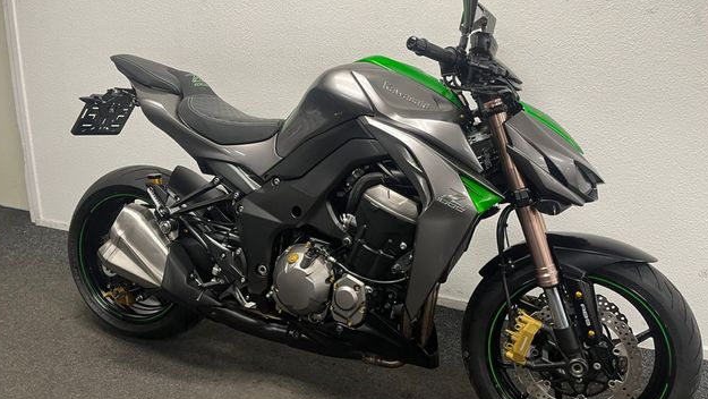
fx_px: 545
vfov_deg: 40.2
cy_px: 193
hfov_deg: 66.0
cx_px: 352
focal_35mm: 29
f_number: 1.6
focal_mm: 5.1
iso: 80
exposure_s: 1/50
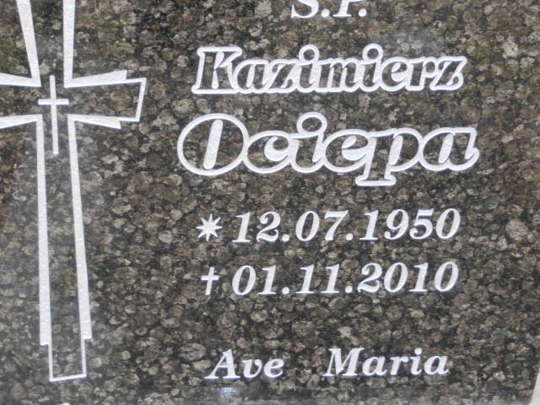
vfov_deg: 10.7
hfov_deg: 14.3
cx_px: 270
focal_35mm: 138
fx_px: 2153
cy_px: 202
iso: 125
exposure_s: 1/80
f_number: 5.8
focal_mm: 24.39
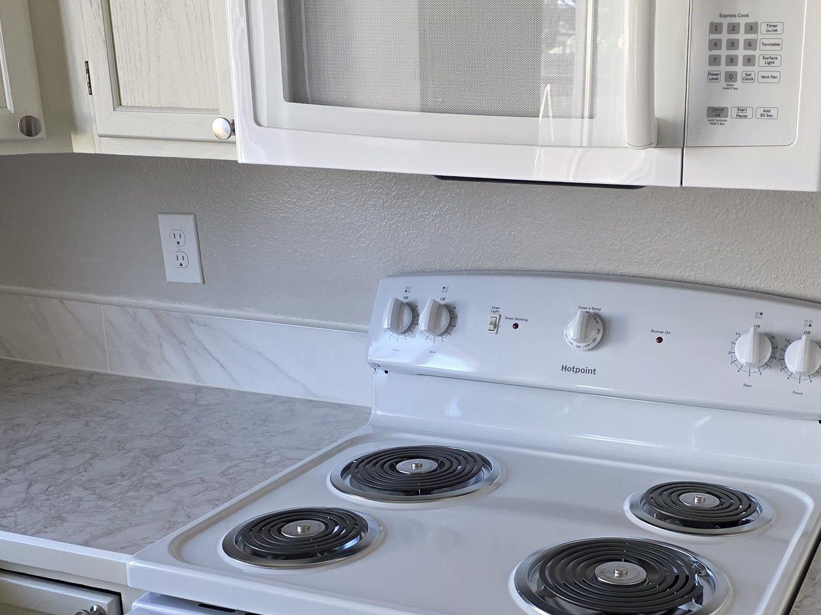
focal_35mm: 49
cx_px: 568
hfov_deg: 38.3
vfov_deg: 29.5
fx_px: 1162
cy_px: 390
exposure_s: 1/180
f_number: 1.7
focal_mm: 6.3
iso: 160
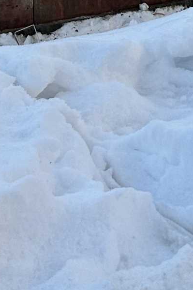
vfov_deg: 14.1
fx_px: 1030
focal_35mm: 128
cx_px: 226
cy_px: -235
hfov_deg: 10.5
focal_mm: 6.86
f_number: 1.78
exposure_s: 1/587
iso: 80
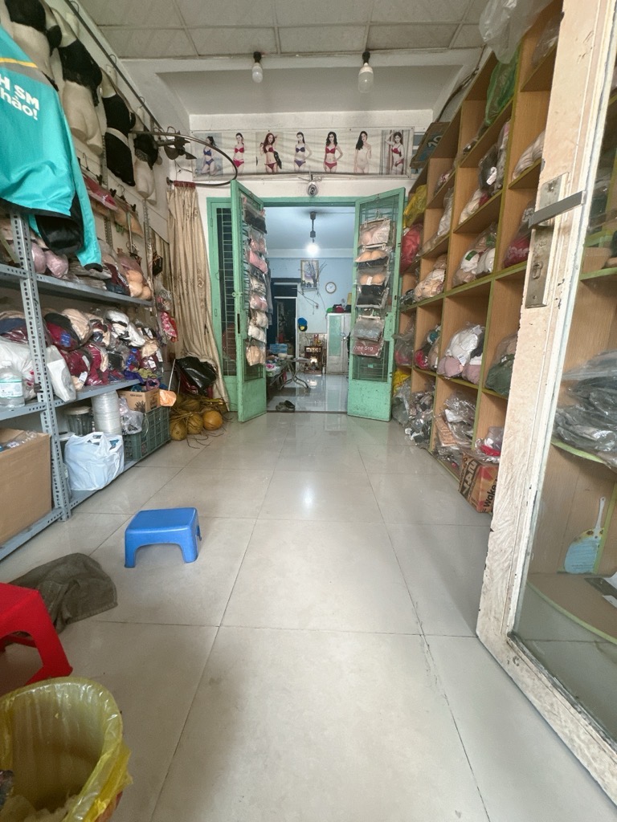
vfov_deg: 102.1
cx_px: 308
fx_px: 333
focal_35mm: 14
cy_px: 411
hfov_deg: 85.7
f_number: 2.2
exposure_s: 1/64
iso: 320
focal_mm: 2.22
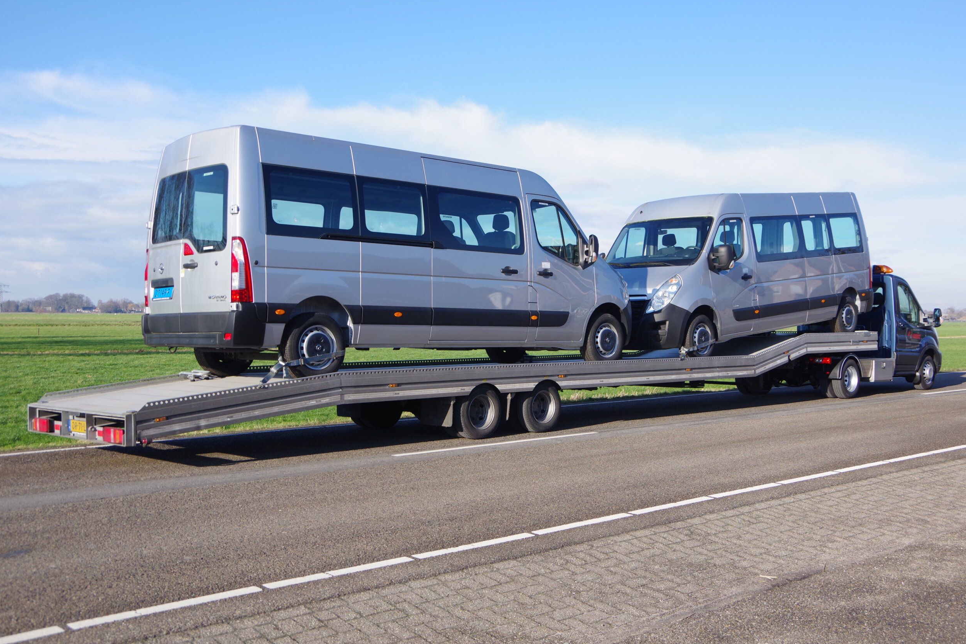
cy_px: 330
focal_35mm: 37
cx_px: 489
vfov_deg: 35.9
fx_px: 993
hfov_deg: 51.9
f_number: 5
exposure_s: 1/400
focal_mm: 24
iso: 200
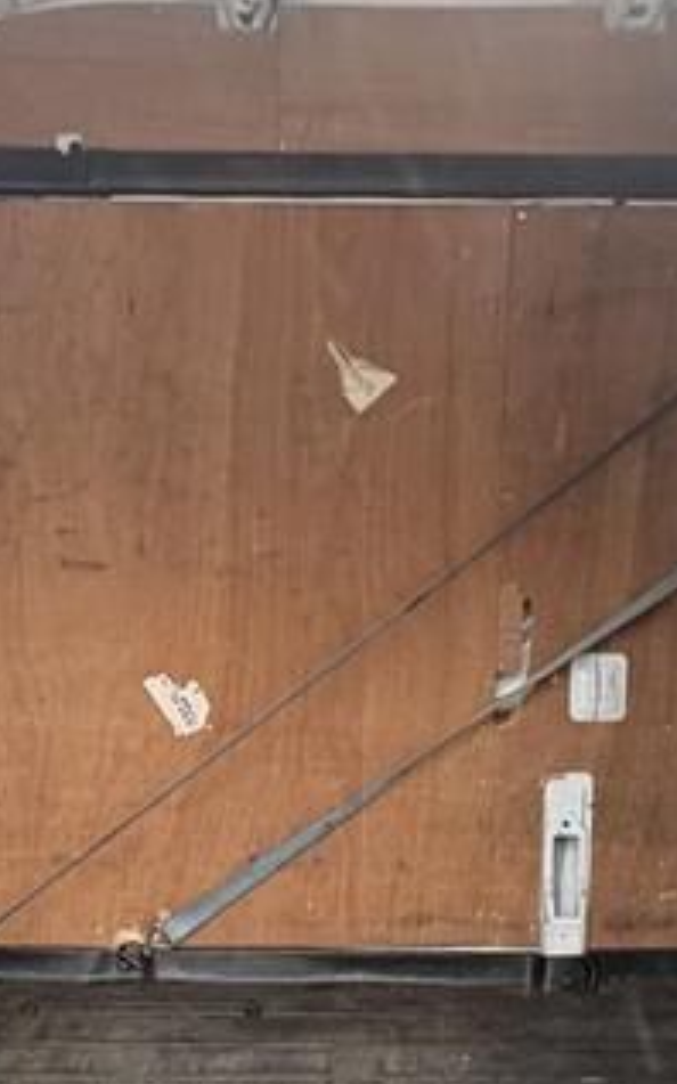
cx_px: 308
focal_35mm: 42
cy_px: 725
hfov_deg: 30.5
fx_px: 1240
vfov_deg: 46.4
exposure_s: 1/63
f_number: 2.2
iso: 250
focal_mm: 2.22
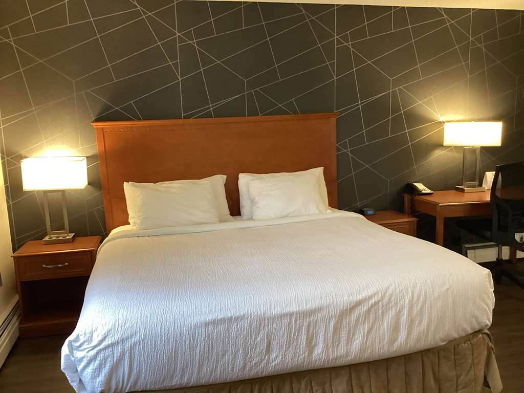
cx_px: 262
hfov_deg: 58.4
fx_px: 469
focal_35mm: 31
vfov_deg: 45.4
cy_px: 196
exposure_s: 1/60
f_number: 2.4
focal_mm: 3.3
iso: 250
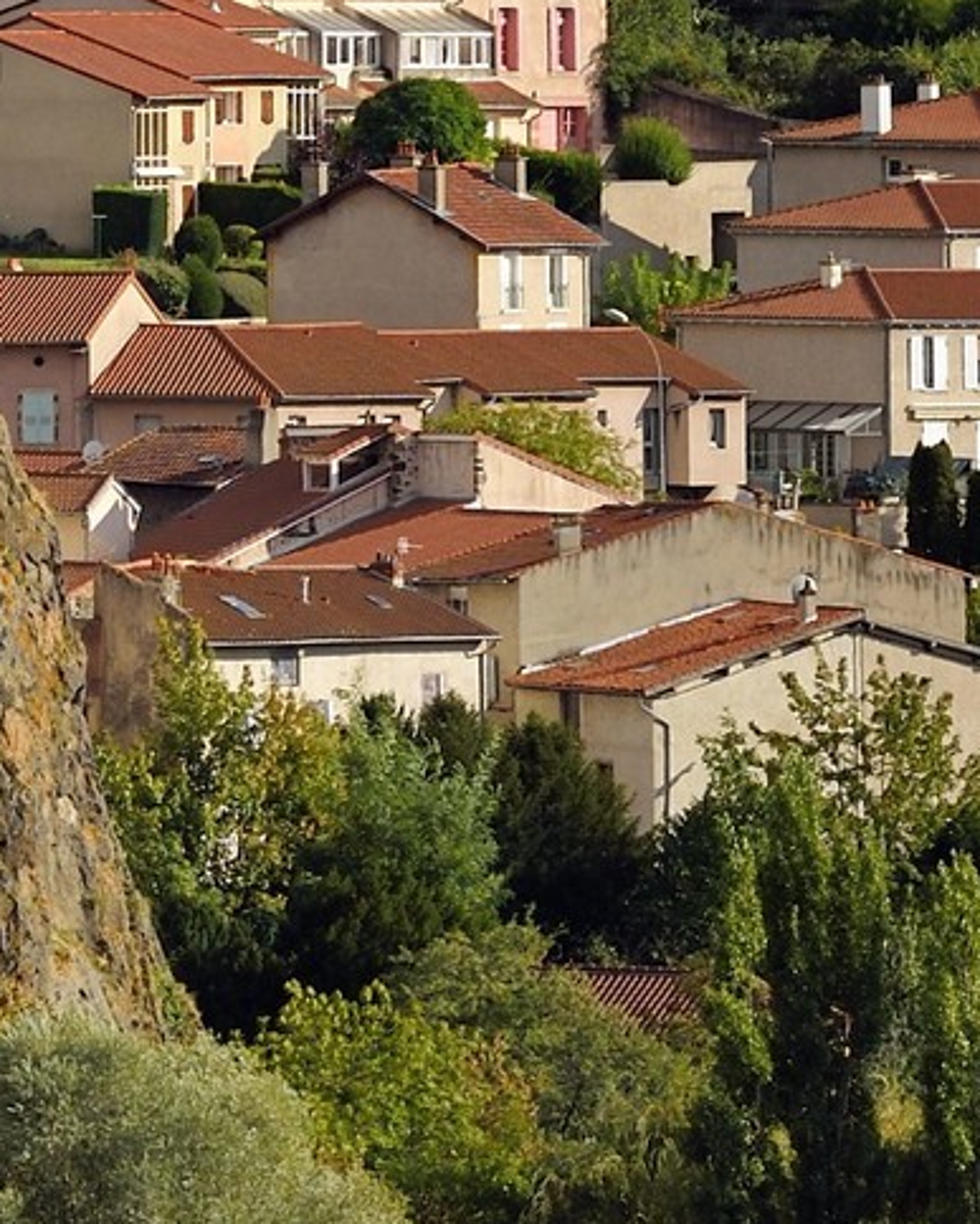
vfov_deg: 3.4
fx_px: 20610
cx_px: -696
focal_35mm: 569
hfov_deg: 2.7
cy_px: -1237
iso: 200
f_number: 11
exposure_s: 1/250
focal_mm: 122
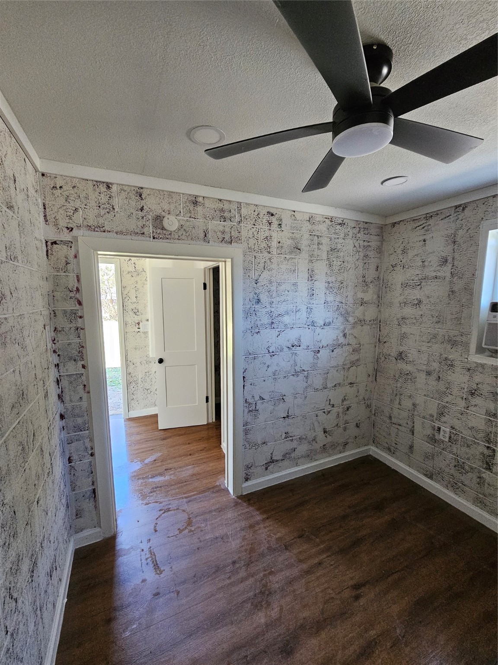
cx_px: 249
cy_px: 332
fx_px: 249
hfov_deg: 89.9
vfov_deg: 106.2
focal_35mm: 13
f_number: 2.2
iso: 640
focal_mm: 2.2
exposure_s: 1/100
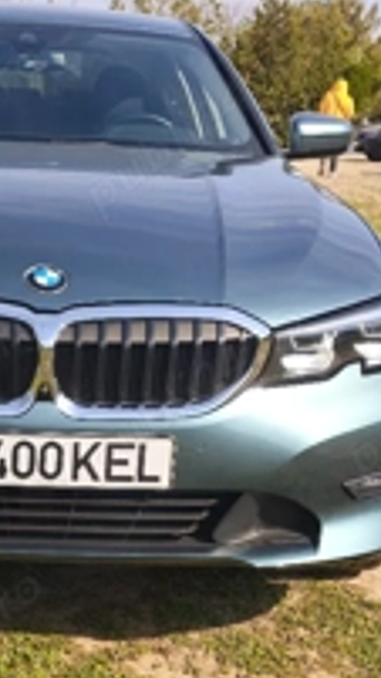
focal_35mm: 76
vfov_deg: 27.8
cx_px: 0
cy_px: 432
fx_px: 1366
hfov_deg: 15.6
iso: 80
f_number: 1.7
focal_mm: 5.35
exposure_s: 1/3333
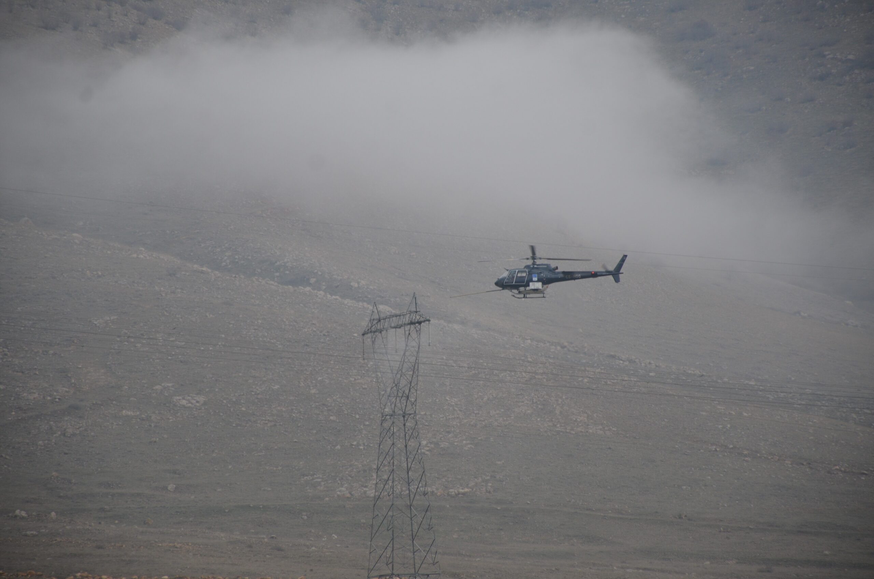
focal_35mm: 210
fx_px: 5088
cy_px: 290
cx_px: 437
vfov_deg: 6.5
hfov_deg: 9.8
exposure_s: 1/500
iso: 320
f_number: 5.6
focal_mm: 140
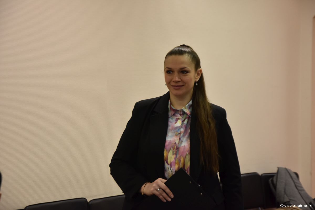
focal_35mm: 128
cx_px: 158
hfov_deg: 16.1
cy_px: 105
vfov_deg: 10.8
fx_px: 1116
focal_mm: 85
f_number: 5.6
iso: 800
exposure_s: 1/60
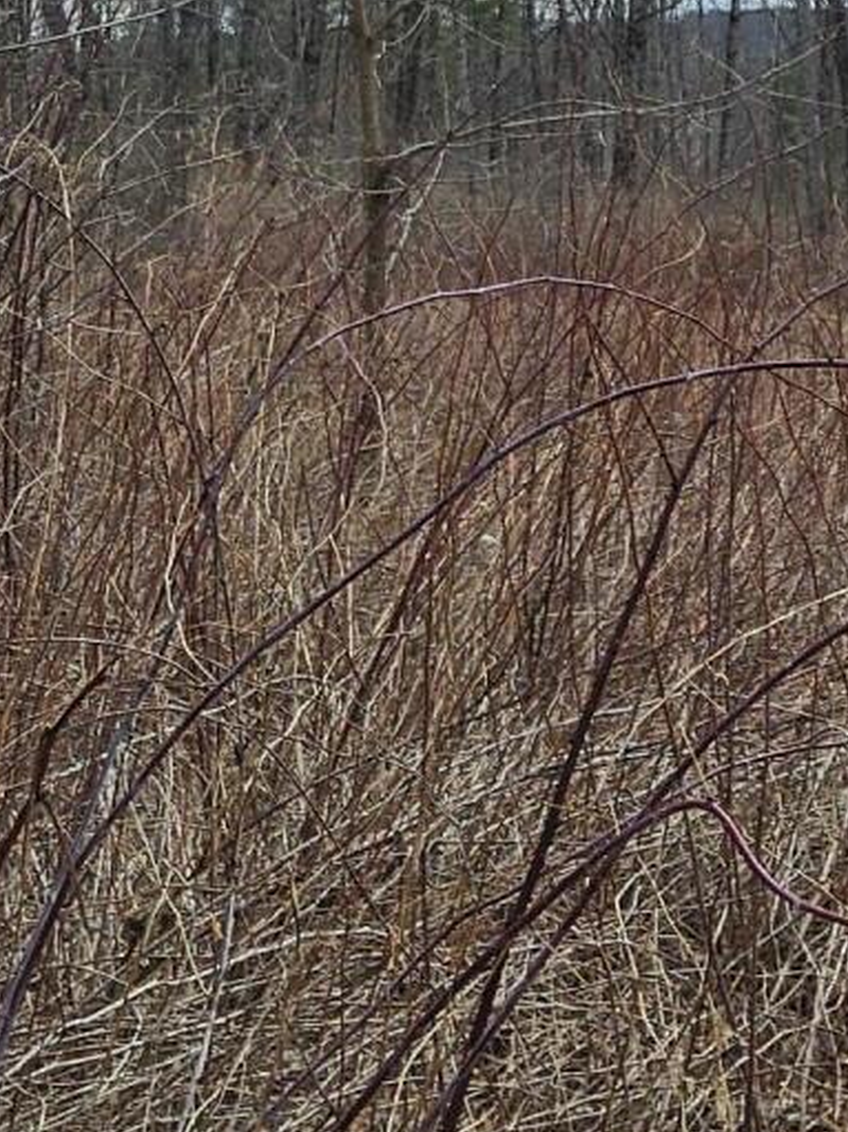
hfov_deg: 16.4
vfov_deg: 20.3
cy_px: -244
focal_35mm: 90
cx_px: 500
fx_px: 2941
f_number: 1.8
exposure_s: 1/2565
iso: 25
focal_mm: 5.4
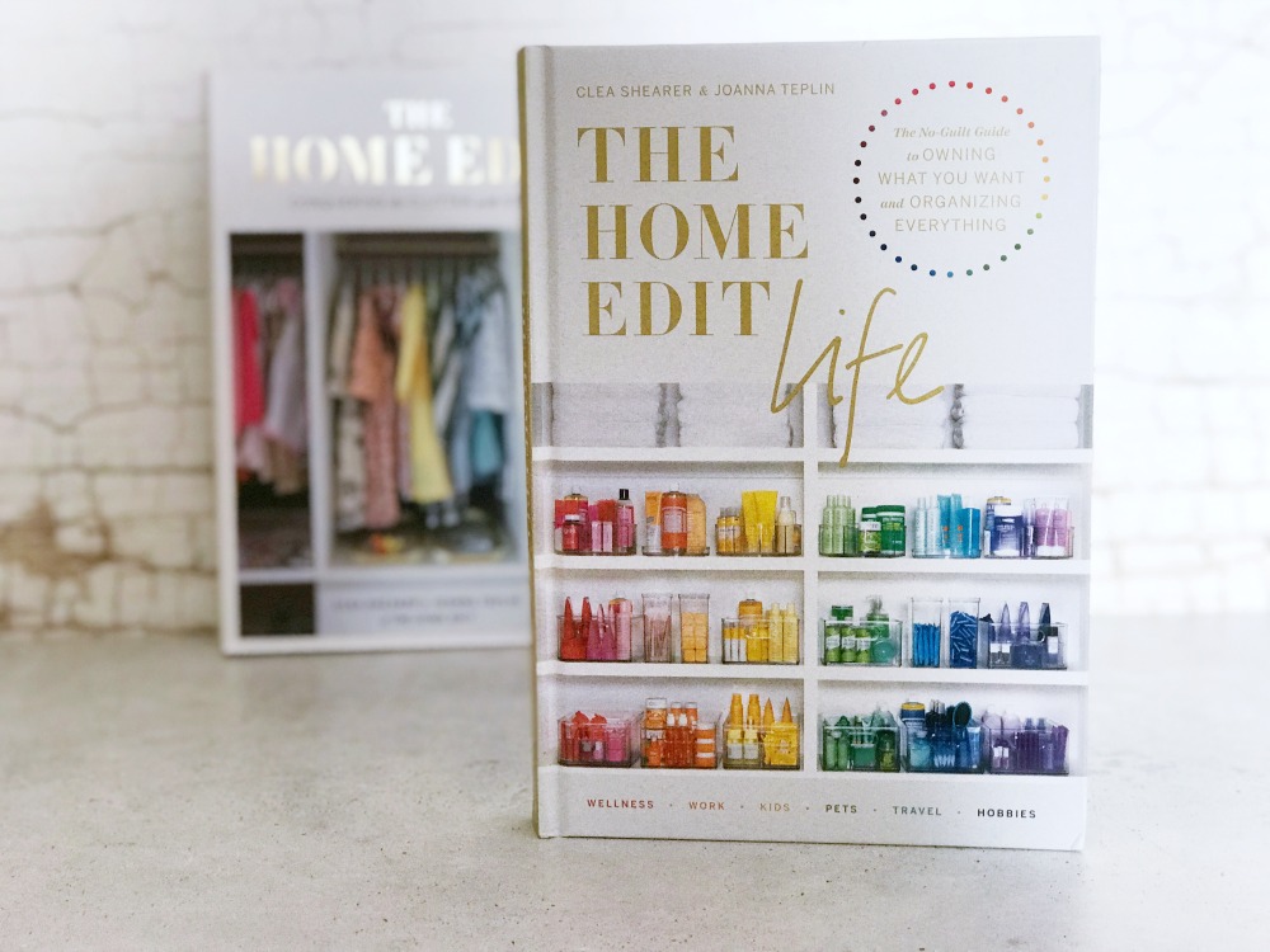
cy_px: 476
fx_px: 2091
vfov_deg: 25.7
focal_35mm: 57
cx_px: 635
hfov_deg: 33.8
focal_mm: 6.6
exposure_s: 1/50
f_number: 2.8
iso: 50
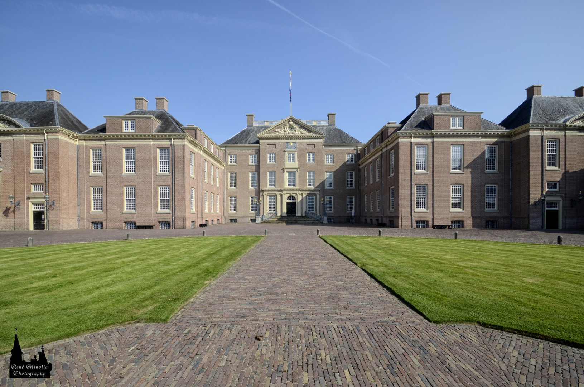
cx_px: 292
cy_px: 194
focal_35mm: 15
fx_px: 243
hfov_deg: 100.5
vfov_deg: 77.1
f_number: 9
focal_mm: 10
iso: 200
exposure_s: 1/320
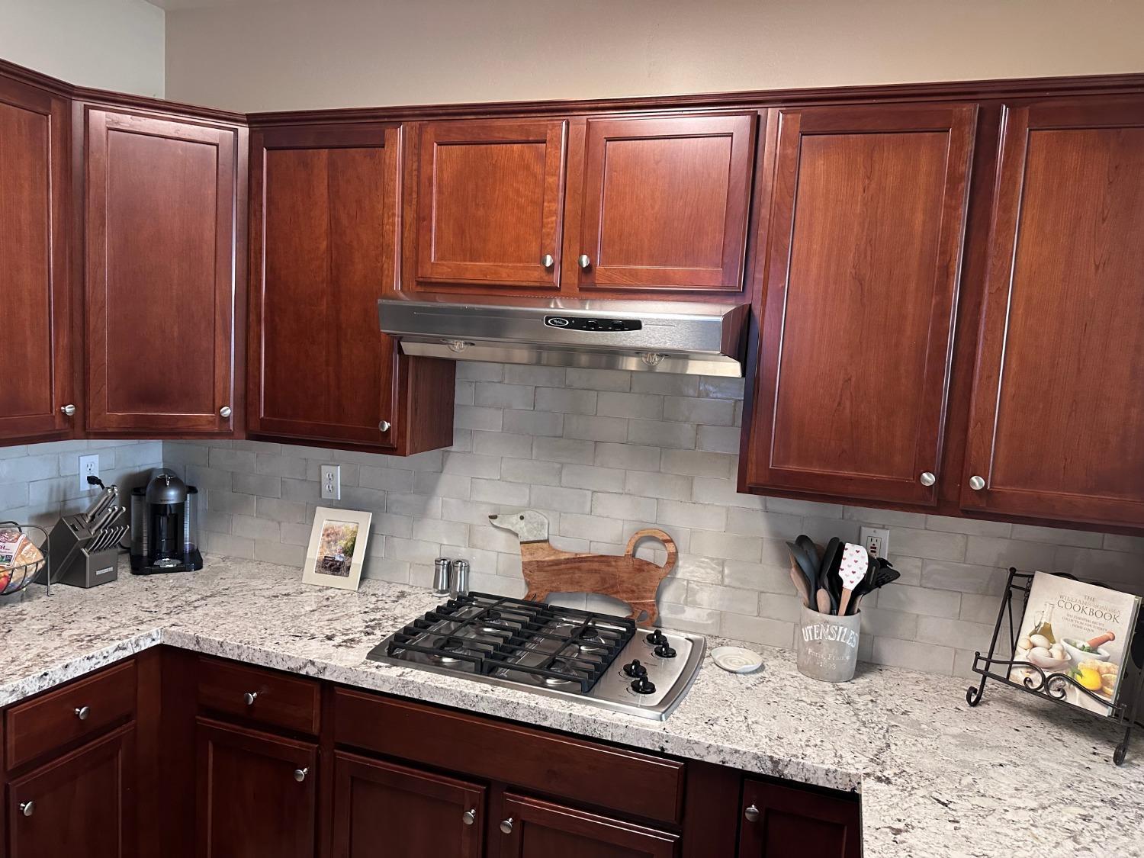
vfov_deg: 56.8
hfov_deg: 71.6
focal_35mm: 24
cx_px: 572
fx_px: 793
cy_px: 429
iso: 400
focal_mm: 6.86
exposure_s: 1/40
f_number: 1.78
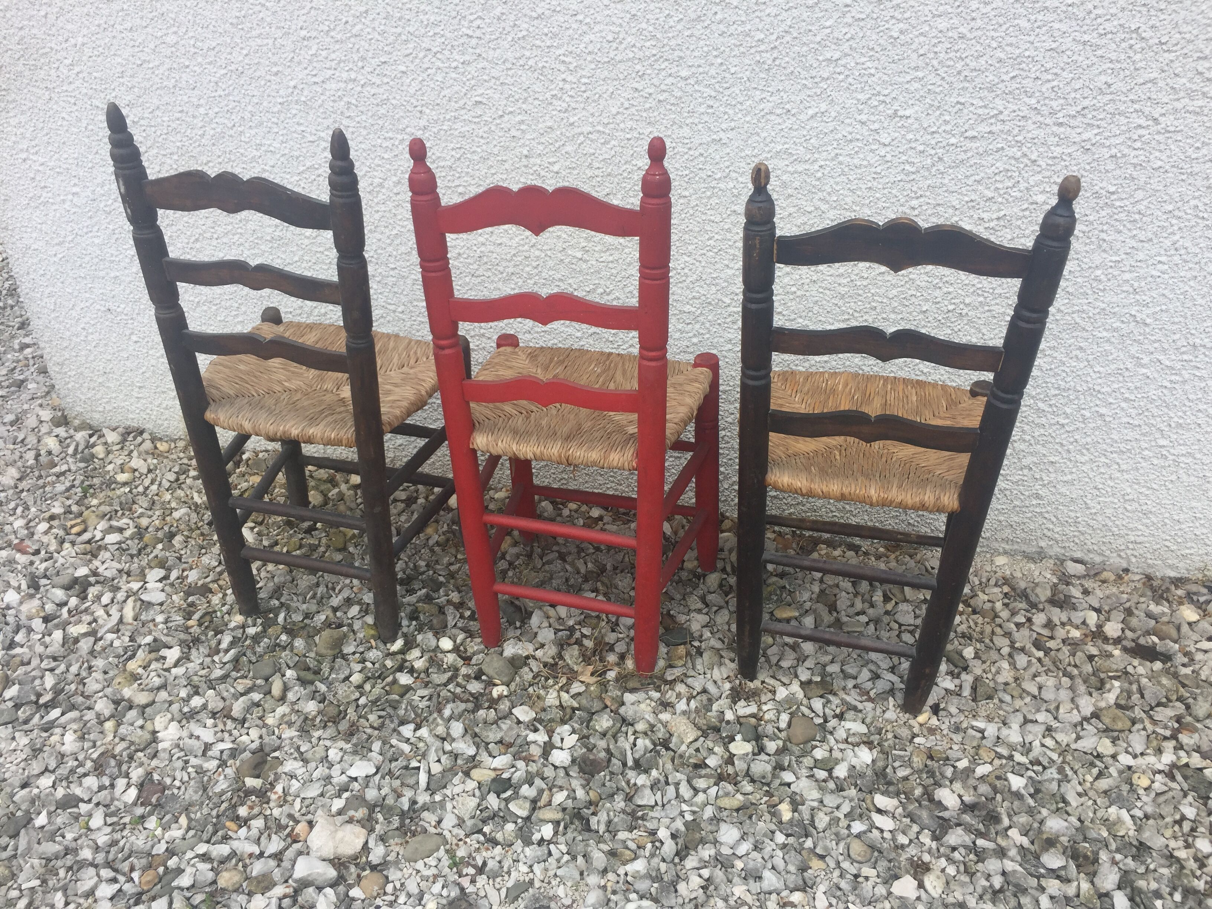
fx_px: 1015
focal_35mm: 29
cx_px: 606
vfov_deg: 48.2
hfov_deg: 61.7
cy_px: 454
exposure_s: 1/501
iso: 32
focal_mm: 4.15
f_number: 2.2
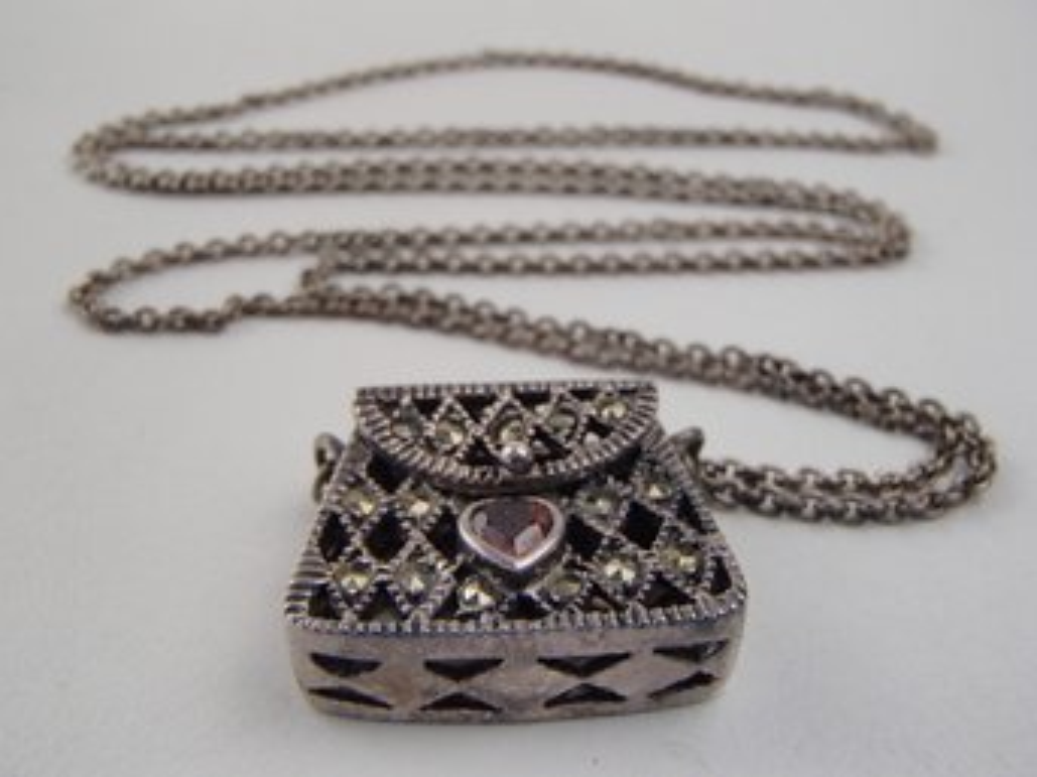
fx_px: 1108
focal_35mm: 37
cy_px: 388
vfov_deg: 38.6
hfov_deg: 50.2
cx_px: 518
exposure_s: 1/160
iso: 200
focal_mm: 6.64
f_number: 4.7
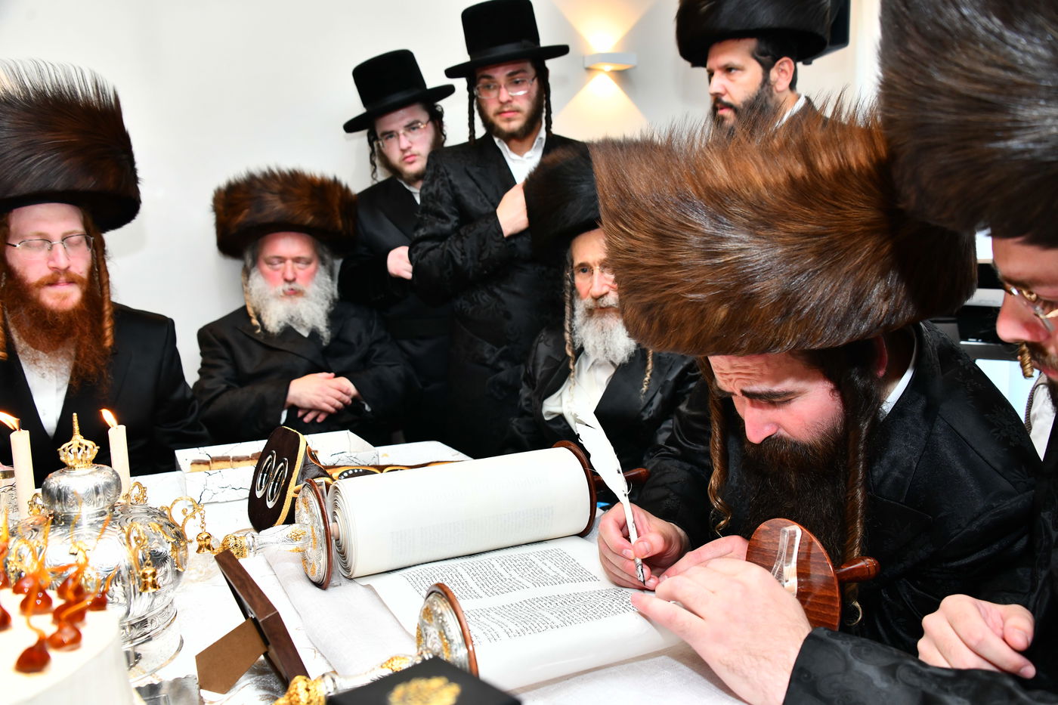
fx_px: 940
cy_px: 352
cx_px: 529
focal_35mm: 32
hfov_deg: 58.7
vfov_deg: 41.1
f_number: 5.6
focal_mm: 32
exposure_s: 1/160
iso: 1000
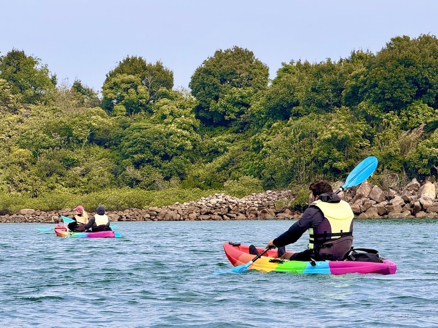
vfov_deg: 12.3
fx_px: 1518
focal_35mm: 120
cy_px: 164
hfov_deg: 16.4
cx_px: 219
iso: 50
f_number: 2.8
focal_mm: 15.66
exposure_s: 1/1048
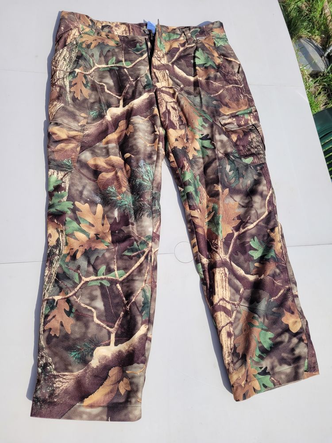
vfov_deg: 67.3
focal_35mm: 26
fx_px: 332
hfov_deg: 53.1
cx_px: 166
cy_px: 222
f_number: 1.8
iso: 40
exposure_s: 1/1814
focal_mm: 5.4
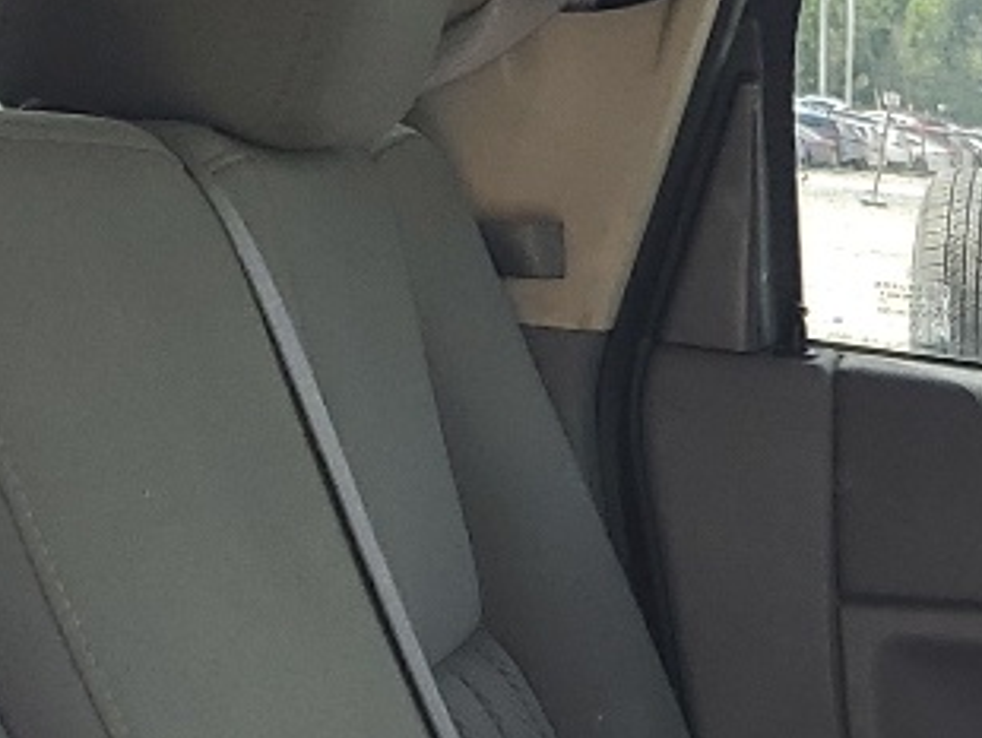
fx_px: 3804
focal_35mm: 134
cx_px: 1612
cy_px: 1457
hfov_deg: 13.6
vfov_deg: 10.3
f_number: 1.5
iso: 50
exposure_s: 1/233
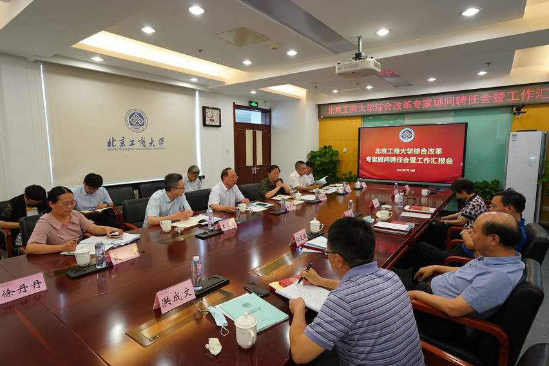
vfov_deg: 64.6
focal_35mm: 19
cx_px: 270
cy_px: 182
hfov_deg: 86.9
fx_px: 290
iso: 1600
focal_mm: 18
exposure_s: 1/60
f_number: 6.3
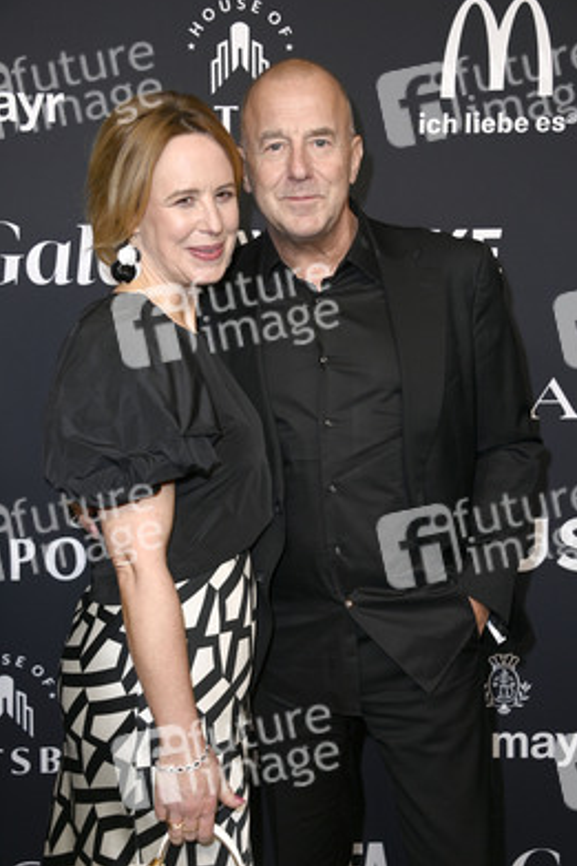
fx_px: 1227
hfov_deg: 26.5
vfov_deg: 38.9
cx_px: 290
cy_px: 426
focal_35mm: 51
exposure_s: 1/250
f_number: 5.6
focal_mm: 50
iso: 500
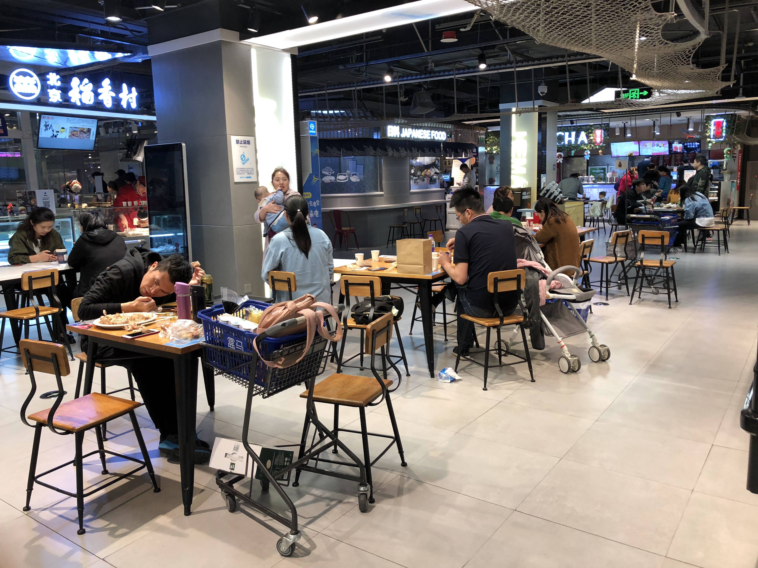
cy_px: 284
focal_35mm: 28
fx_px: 613
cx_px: 379
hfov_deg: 63.4
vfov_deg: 49.7
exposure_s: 1/33
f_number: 1.8
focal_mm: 4
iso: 32
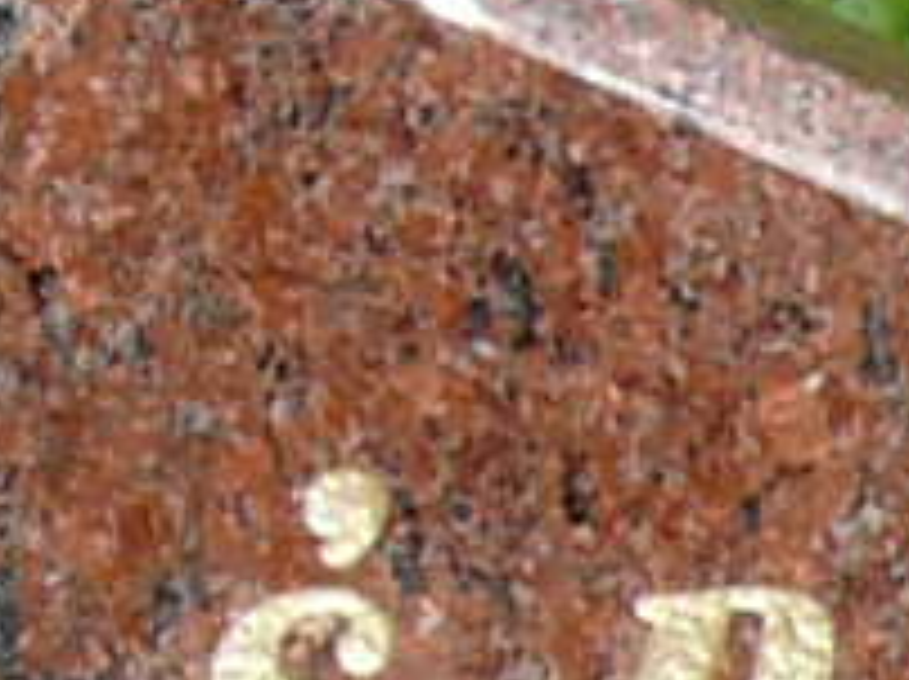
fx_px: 31395
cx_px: 1480
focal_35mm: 1197
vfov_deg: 1.2
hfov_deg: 1.7
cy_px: 2274
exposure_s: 1/500
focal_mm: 17.9
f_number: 6.3
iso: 100
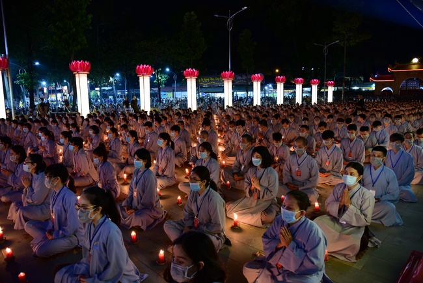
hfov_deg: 73.7
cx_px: 212
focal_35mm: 24
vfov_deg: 53.2
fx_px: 282
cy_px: 142
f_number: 4
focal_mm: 24
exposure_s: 1/13
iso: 1250
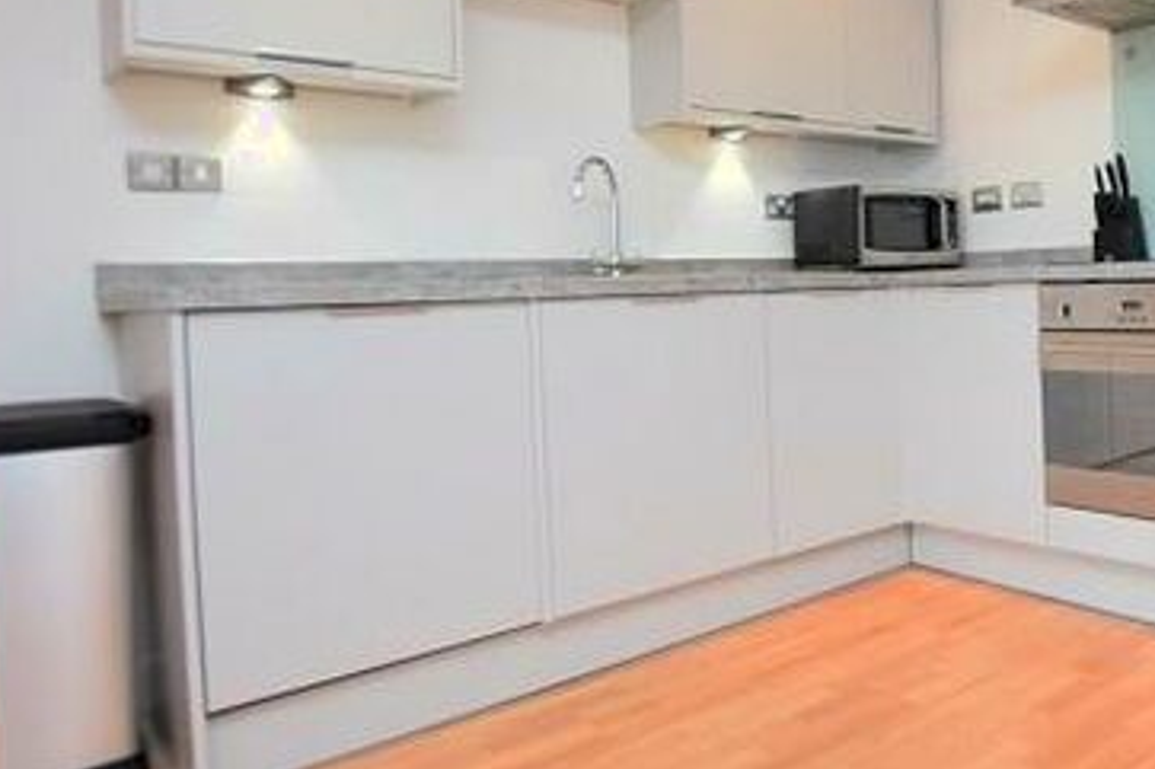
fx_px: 930
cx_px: 1021
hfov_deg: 55.9
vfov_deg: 44.6
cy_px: 294
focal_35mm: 29
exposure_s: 1/60
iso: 500
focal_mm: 10
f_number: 4
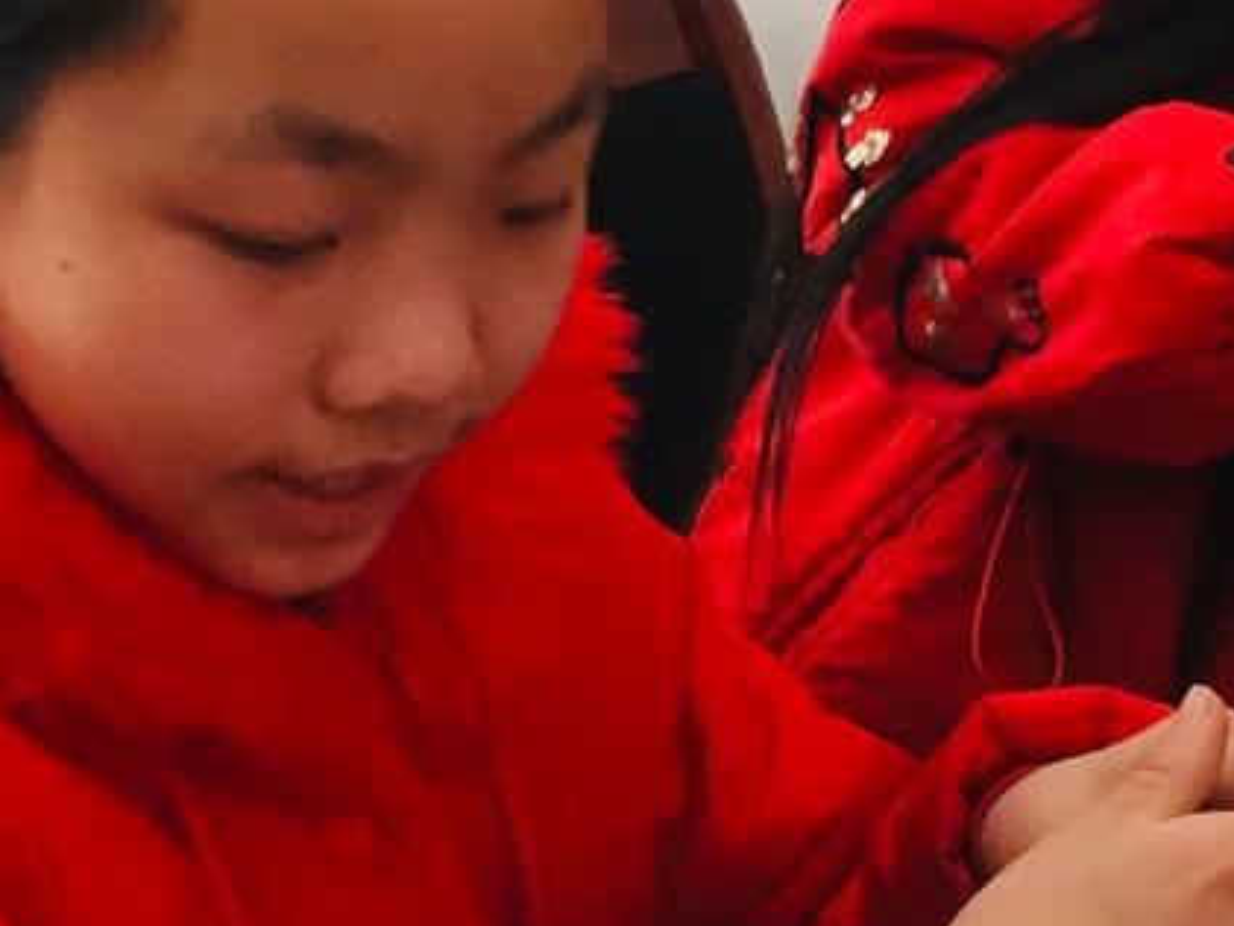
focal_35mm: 141
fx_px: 5028
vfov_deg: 10.5
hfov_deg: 13.9
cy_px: 677
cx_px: 982
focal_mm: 4.15
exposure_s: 1/33
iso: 80
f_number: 2.2
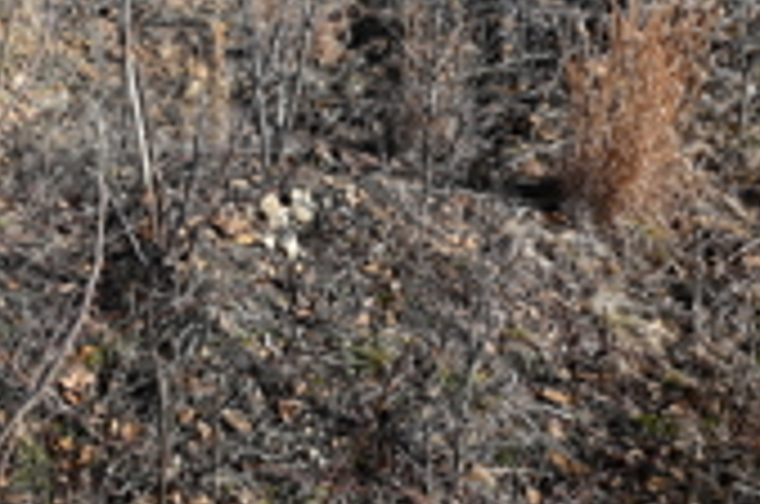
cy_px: 151
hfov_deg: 44.0
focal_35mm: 40
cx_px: 67
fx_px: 843
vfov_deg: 32.9
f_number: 6.3
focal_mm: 15
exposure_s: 1/320
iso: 100
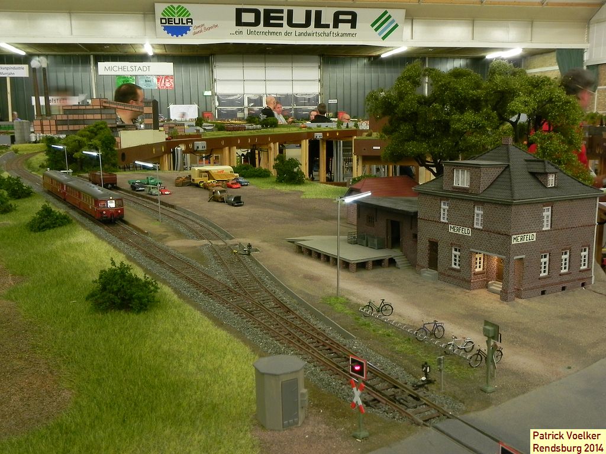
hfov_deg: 50.1
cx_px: 303
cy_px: 227
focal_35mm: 37
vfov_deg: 38.7
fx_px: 648
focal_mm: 6.6
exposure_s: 1/2
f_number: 8
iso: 200
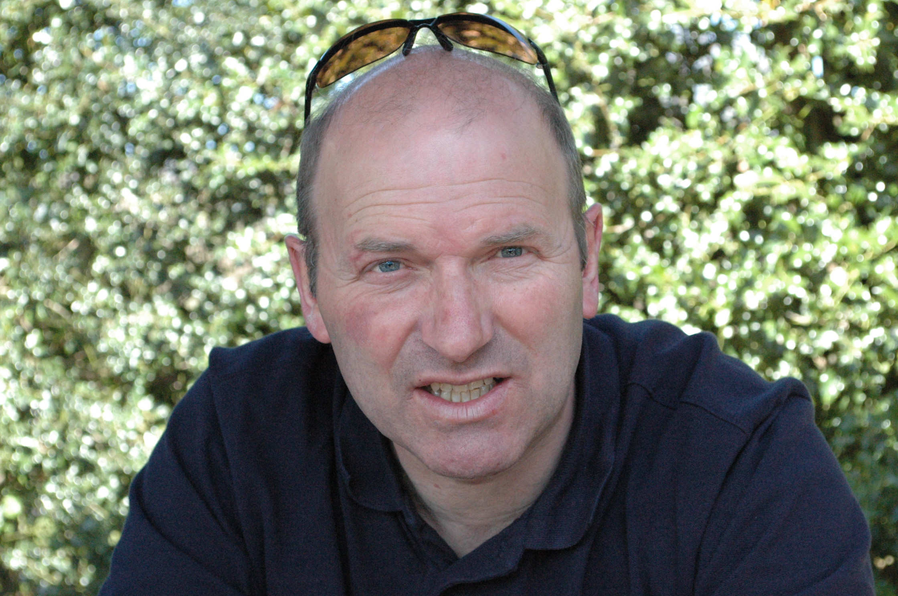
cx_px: 449
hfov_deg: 26.0
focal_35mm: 78
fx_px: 1943
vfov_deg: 17.5
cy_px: 298
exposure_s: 1/320
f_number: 9
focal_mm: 52
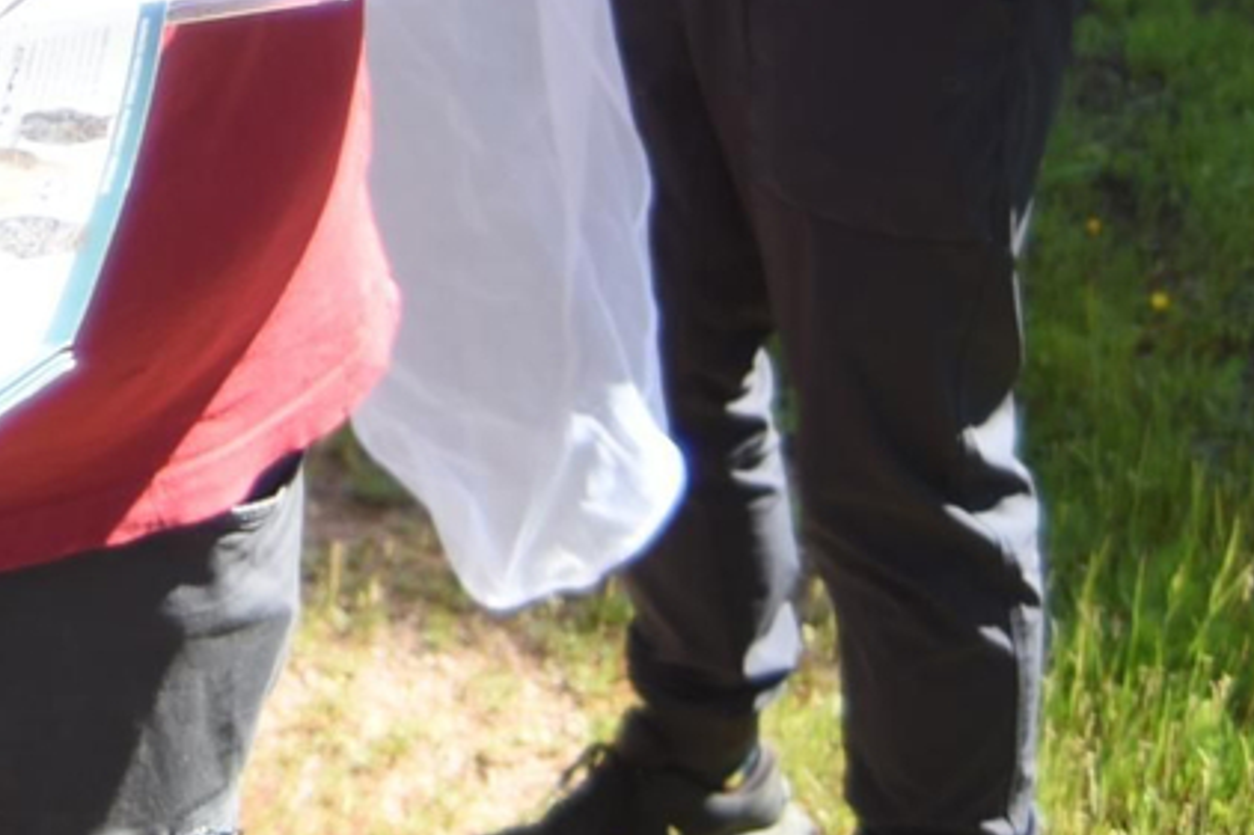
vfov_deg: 11.7
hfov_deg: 17.6
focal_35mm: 110
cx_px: -324
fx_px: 3830
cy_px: -541
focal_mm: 29
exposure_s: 1/250
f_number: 4
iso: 100
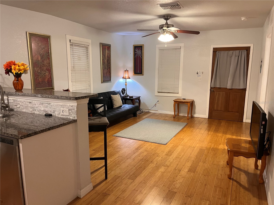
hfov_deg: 67.3
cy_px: 102
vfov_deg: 53.1
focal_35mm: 26
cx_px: 137
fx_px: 206
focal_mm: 5.1
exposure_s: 1/60
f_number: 1.6
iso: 400
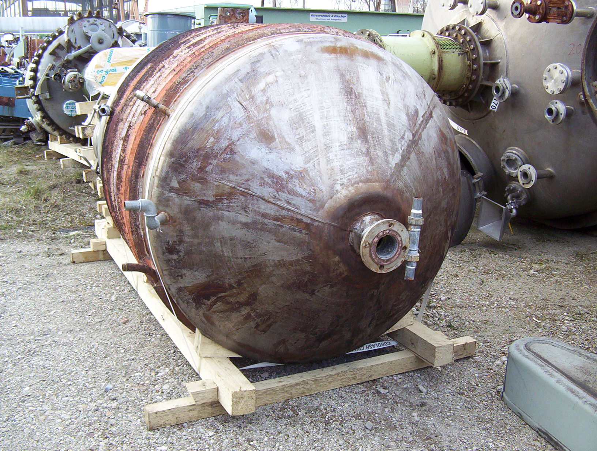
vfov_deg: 37.0
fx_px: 674
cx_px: 298
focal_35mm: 39
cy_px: 226
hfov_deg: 47.8
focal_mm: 5.26
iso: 100
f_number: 3.84
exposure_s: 1/132
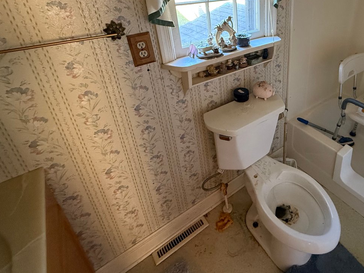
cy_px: 71
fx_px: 231
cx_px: 260
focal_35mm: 22
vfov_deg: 58.2
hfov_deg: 72.5
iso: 640
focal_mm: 2.22
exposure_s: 1/60
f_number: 2.2
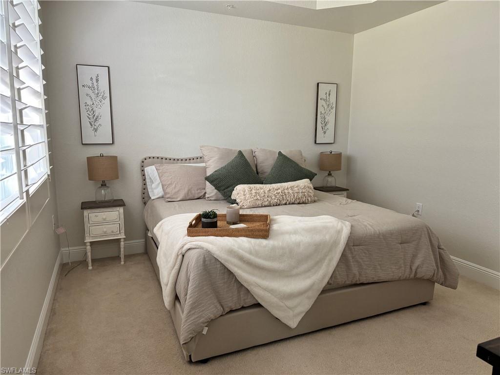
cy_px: 188
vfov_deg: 56.8
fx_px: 347
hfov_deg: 71.6
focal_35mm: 24
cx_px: 250
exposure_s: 1/60
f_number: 1.78
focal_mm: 6.86
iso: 250
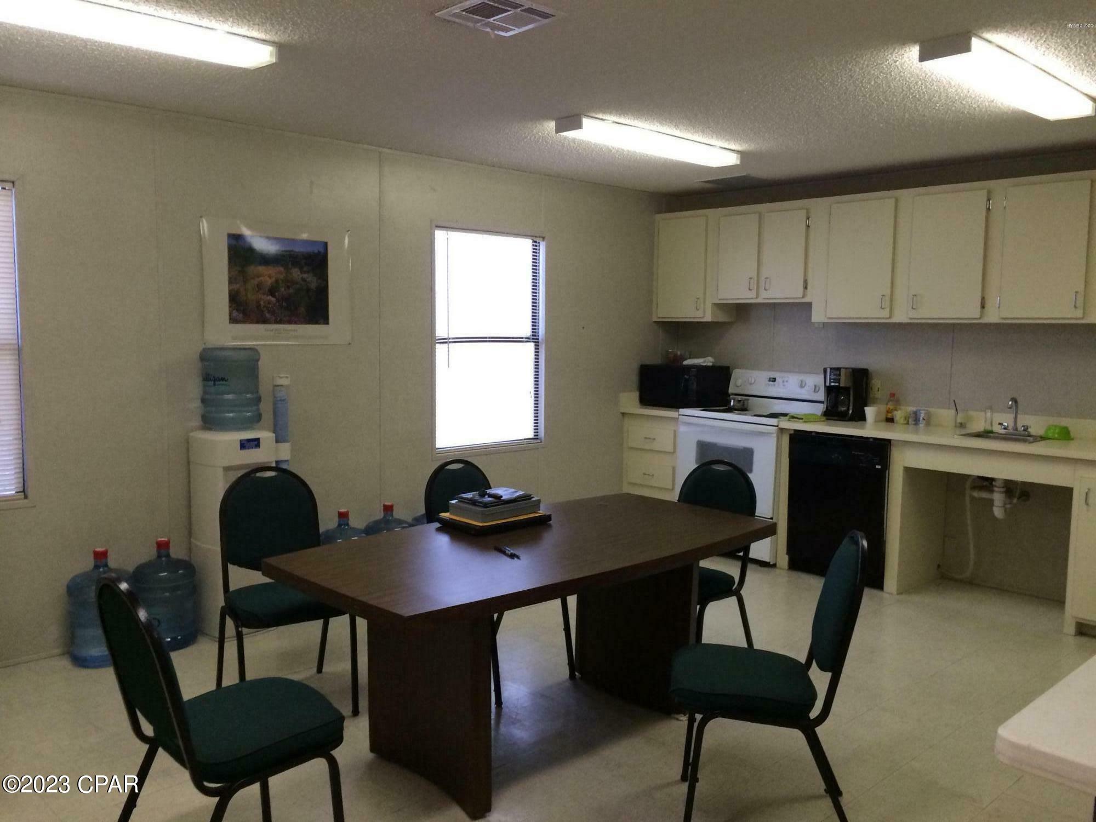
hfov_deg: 60.0
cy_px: 411
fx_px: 950
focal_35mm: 30
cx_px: 548
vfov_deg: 46.8
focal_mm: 4.12
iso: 64
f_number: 2.2
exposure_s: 1/30
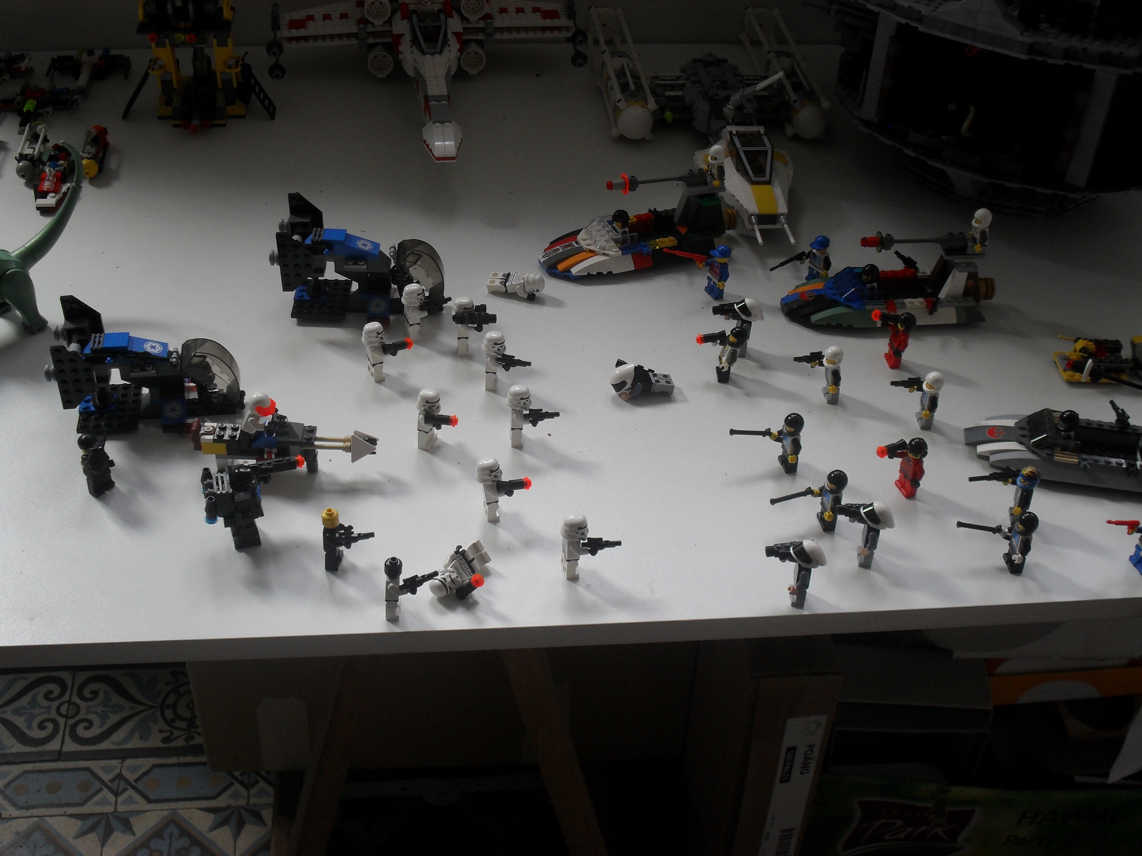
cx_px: 571
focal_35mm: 42
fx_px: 1386
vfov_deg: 34.3
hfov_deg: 44.8
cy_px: 428
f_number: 3.6
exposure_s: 1/45
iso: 120
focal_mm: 7.5
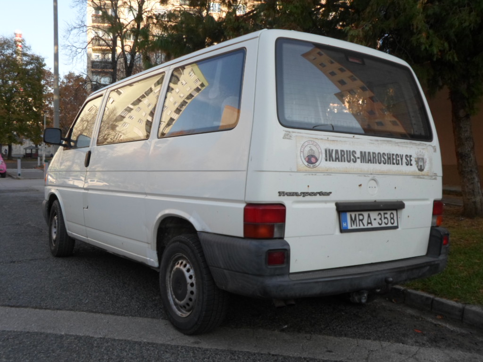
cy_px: 181
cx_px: 242
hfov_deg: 51.4
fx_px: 502
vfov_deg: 39.7
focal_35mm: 36
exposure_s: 1/350
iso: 80
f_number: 3
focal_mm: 6.5
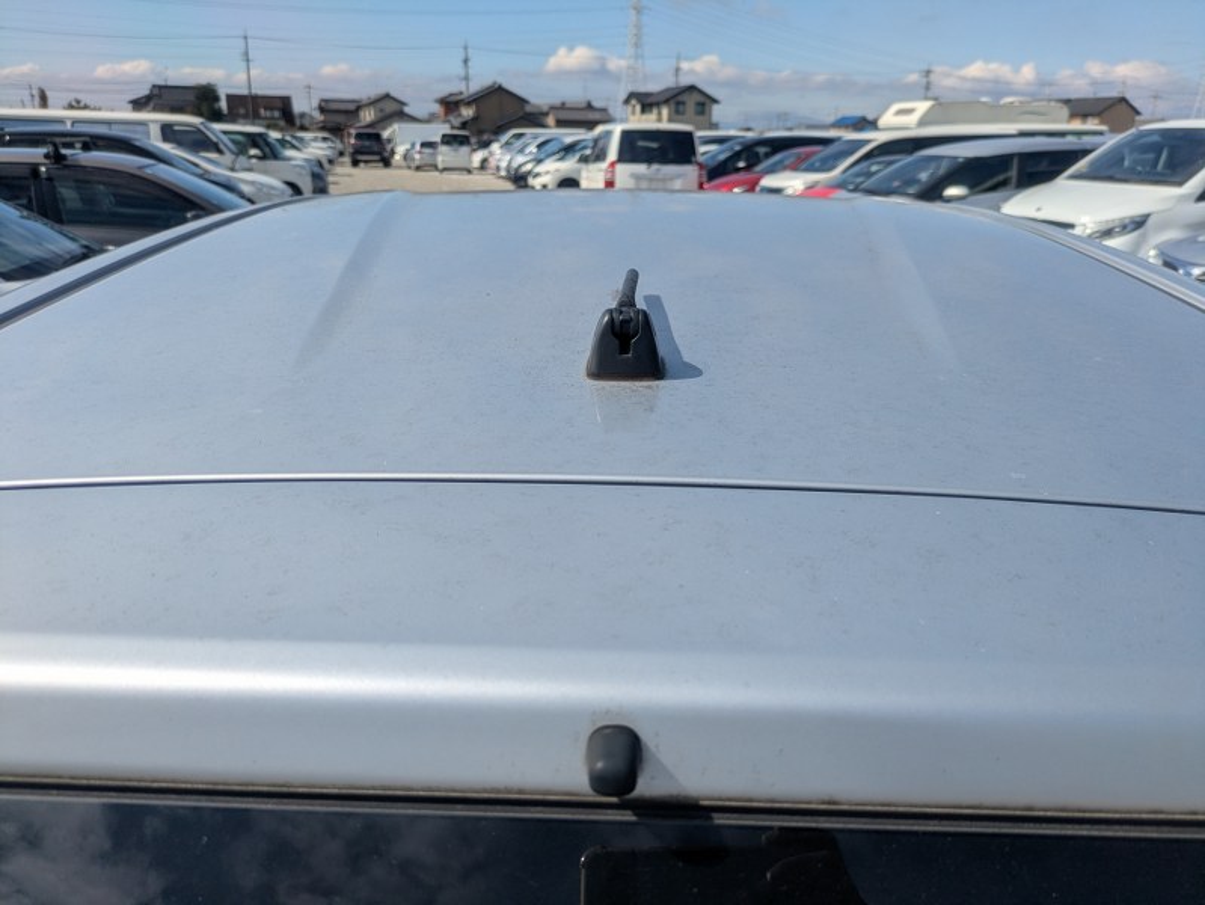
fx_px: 871
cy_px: 452
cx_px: 602
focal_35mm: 25
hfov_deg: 69.4
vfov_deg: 54.9
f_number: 1.89
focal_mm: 5.43
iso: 48
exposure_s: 1/5917
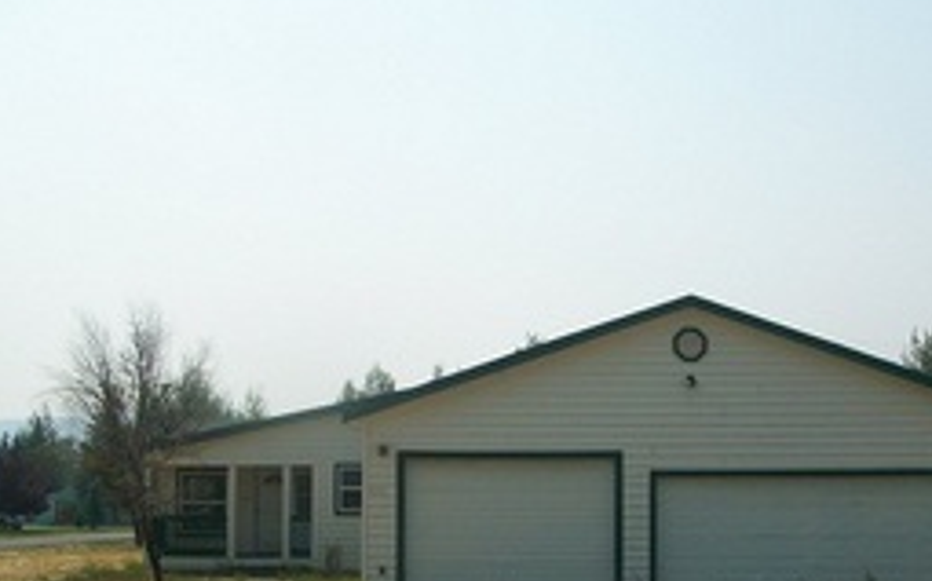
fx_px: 1244
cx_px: 482
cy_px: 373
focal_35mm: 49
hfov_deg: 41.1
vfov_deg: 26.2
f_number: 5.5
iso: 80
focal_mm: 5.7
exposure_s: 1/708
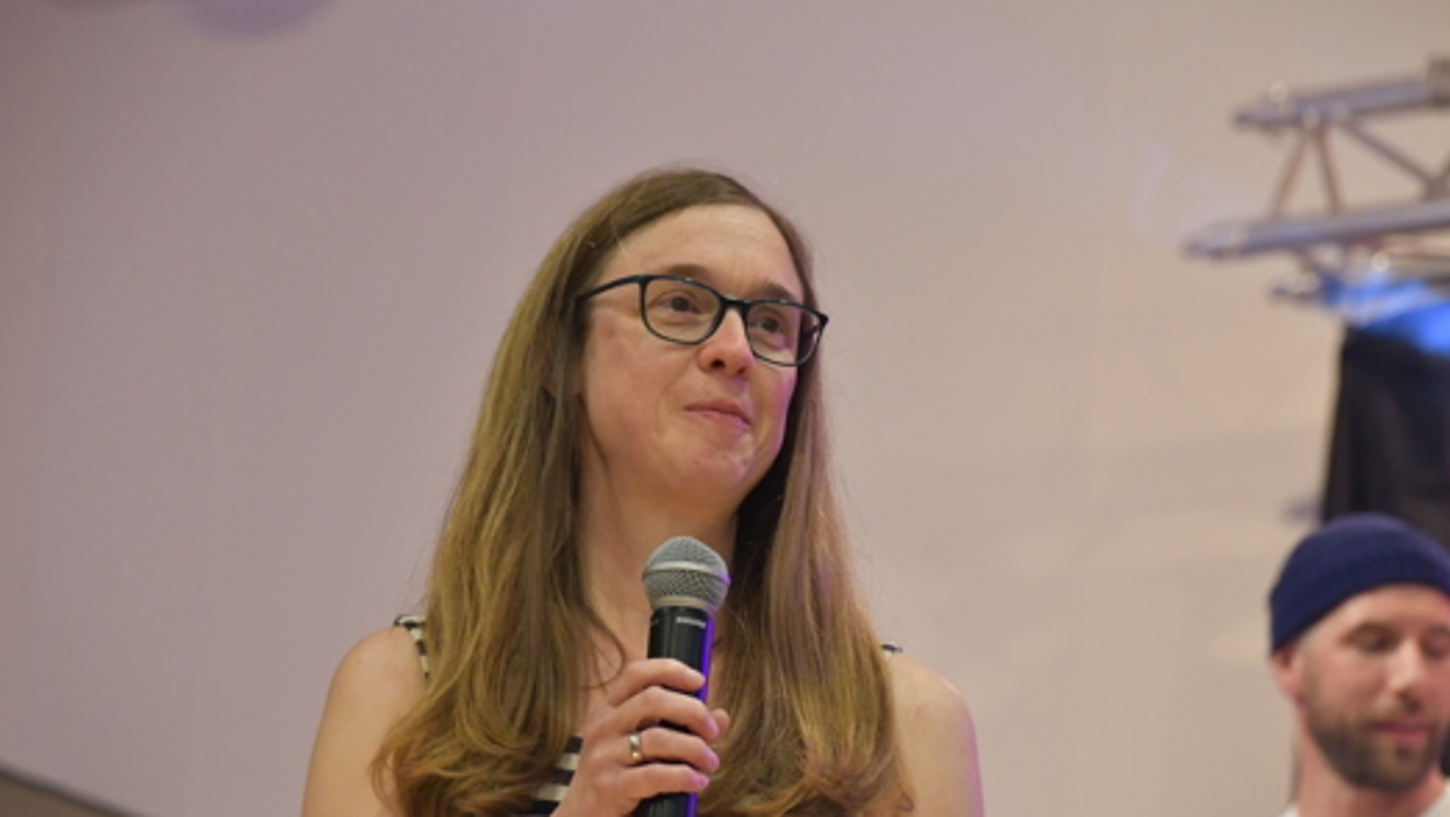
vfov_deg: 5.8
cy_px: 457
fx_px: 8077
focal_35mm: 210
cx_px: 775
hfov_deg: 10.3
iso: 5600
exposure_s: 1/125
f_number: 6
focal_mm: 125
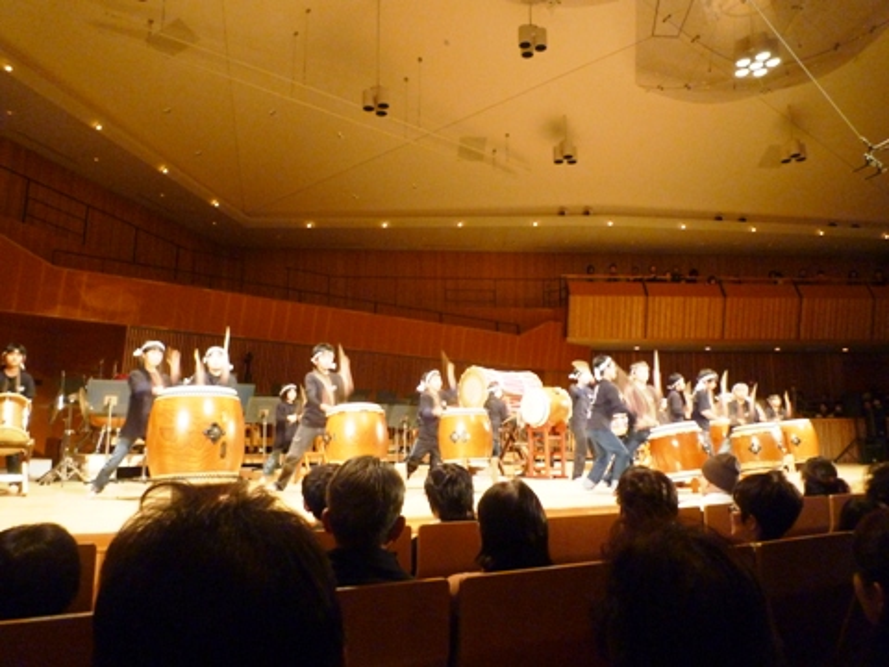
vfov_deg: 54.9
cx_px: 444
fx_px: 642
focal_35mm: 25
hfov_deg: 69.4
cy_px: 334
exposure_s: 1/8
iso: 400
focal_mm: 4.4
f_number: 2.8
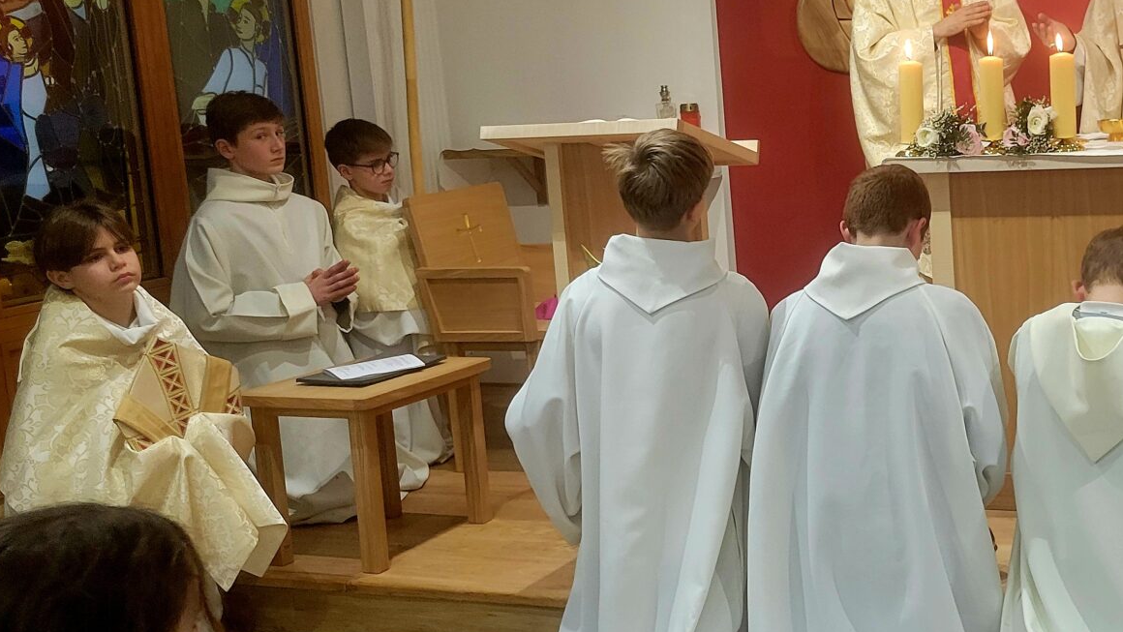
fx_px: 1489
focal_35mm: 50
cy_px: 256
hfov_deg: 39.2
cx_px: 949
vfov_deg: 23.9
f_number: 1.8
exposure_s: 1/120
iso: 250
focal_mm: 5.4
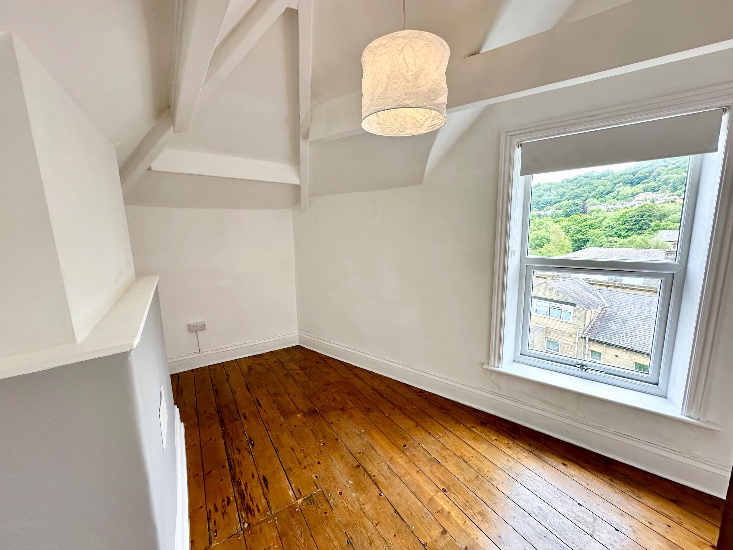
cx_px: 366
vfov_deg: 85.7
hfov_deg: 102.1
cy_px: 275
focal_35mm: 14
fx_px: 296
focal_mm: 2.22
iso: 100
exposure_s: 1/99
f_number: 2.2
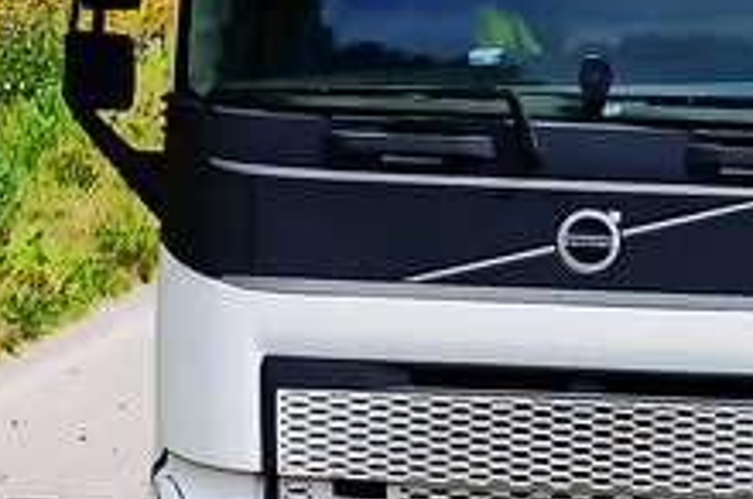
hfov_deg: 1.6
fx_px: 27381
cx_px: 770
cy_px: 150
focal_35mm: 1311
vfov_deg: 1.0
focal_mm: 240
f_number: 9
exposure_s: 1/1600
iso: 640
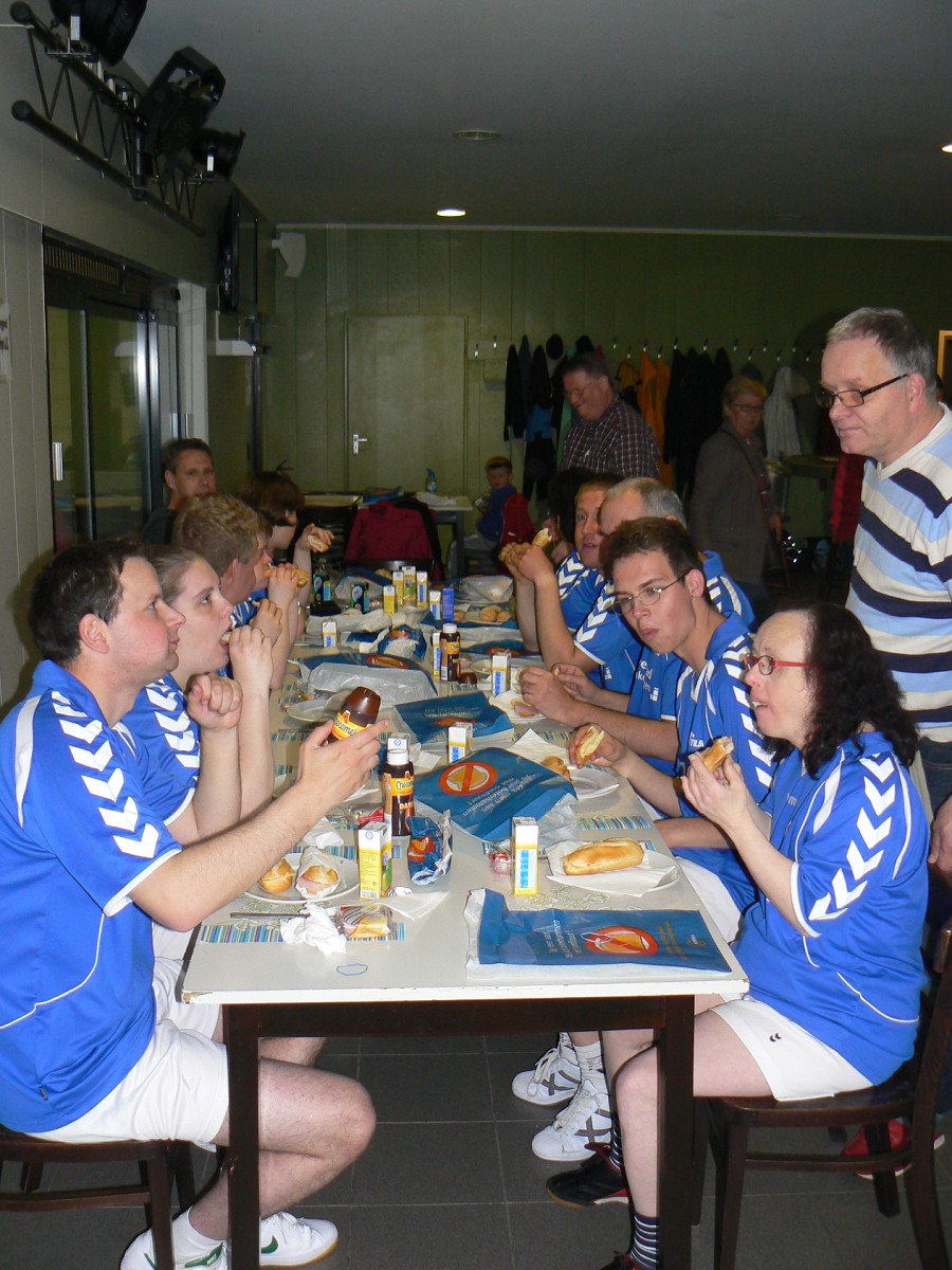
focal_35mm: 36
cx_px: 476
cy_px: 635
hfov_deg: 39.7
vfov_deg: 51.4
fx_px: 1320
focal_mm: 6
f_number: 2.8
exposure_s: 1/30
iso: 100
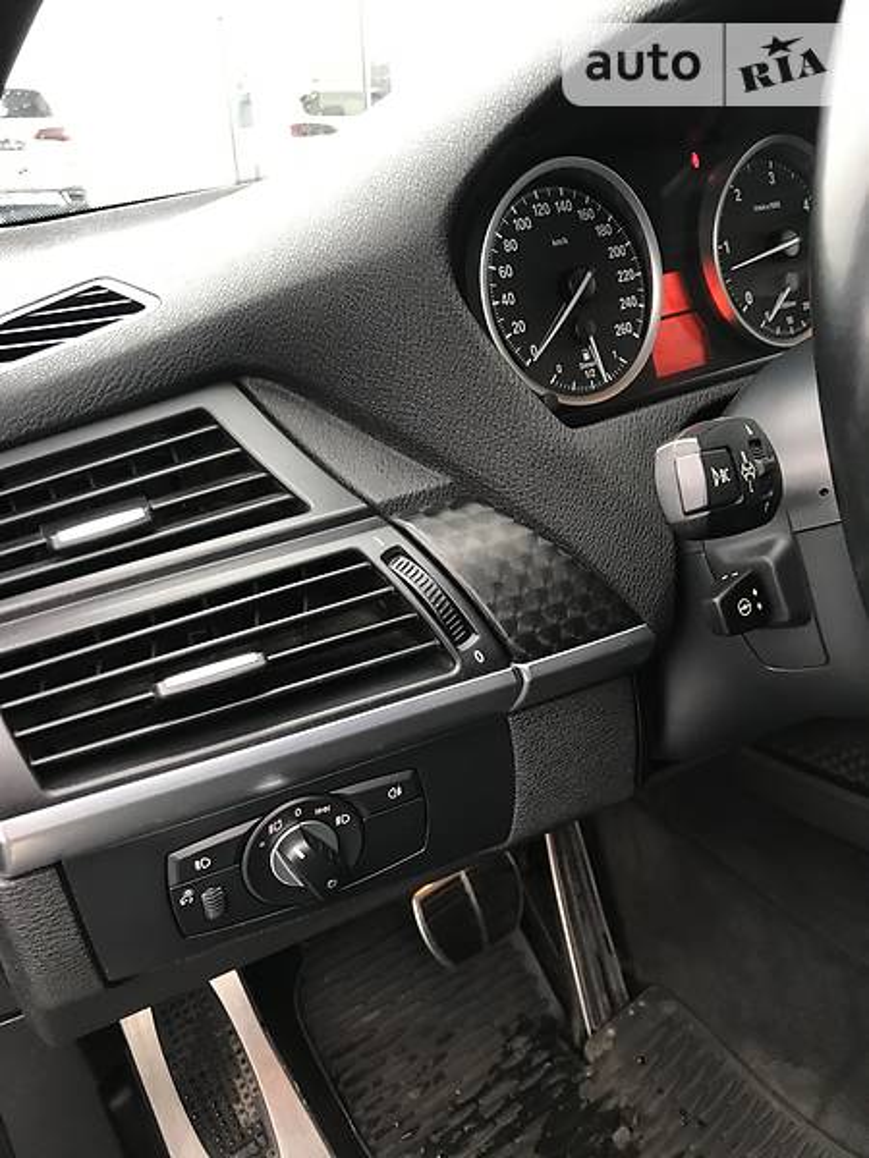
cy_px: 579
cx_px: 434
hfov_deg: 49.7
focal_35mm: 28
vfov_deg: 63.4
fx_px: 937
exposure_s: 1/17
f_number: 1.8
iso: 64
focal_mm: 4
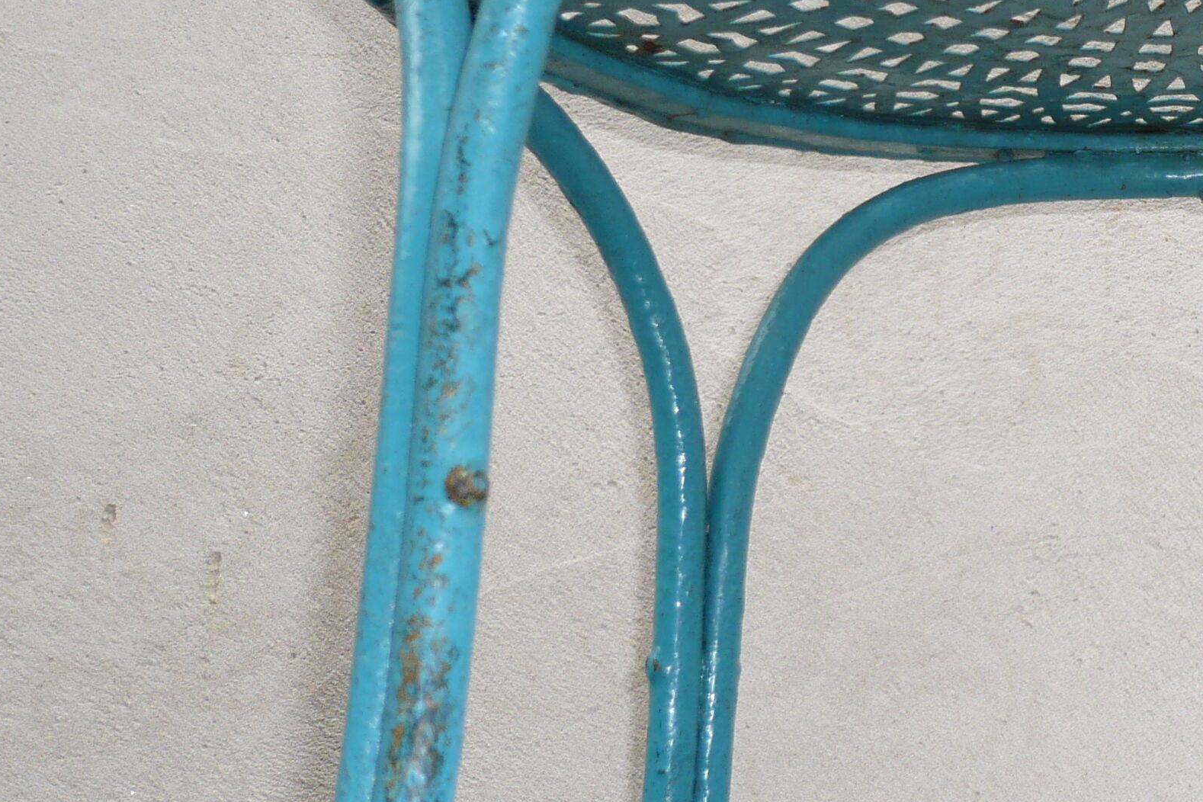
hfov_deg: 24.1
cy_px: 181
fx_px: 2707
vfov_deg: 16.7
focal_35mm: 81
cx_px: 1167
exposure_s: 1/320
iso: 100
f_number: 3.3
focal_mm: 6.6
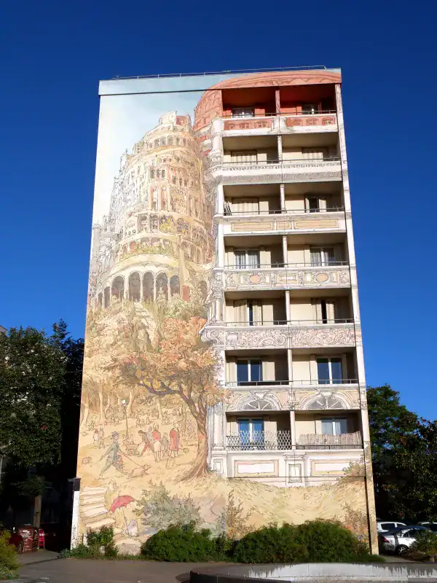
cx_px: 218
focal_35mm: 38
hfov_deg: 37.7
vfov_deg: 49.0
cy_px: 292
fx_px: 640
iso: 200
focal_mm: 19
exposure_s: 1/800
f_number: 10
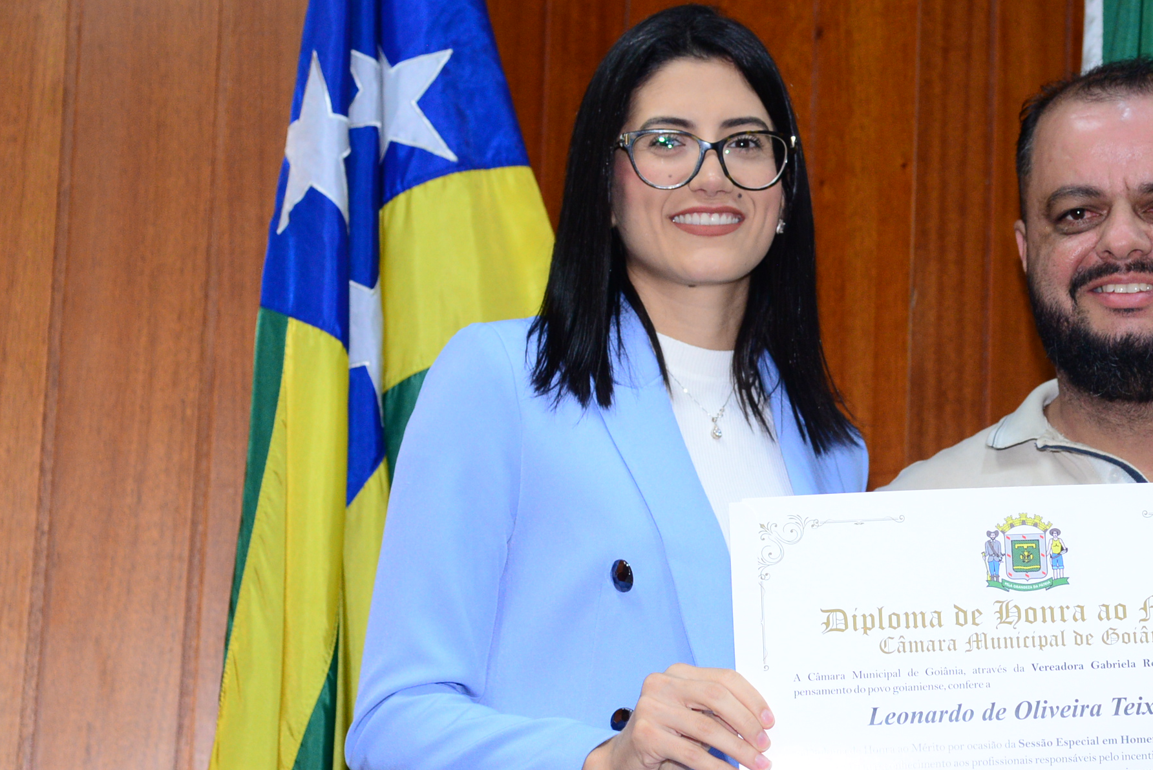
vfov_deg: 11.6
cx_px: 882
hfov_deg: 17.2
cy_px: 426
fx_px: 3781
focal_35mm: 118
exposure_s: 1/125
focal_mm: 70
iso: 2000
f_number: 4.5
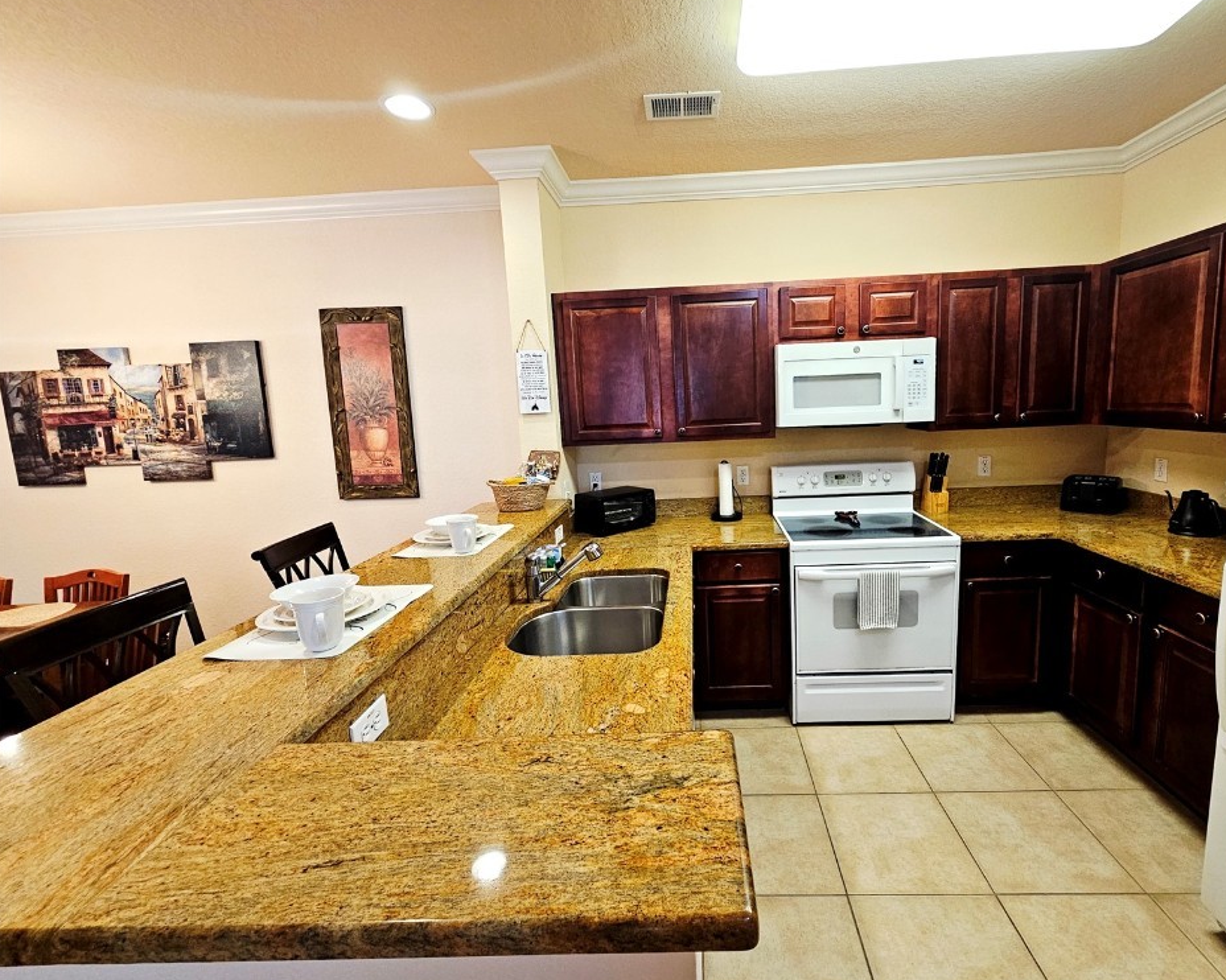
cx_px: 672
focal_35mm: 14
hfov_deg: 100.4
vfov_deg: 88.0
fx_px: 508
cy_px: 487
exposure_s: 1/60
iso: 200
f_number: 2.2
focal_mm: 2.2
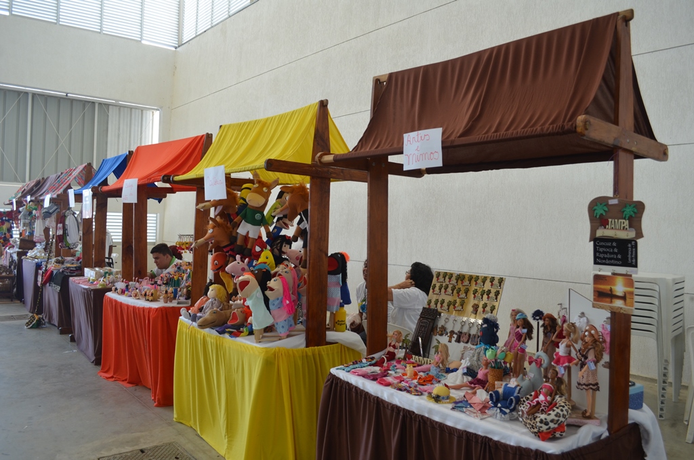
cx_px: 347
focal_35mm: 27
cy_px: 230
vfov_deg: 47.7
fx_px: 519
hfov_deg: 67.5
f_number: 5
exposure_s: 1/100
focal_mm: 18
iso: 400
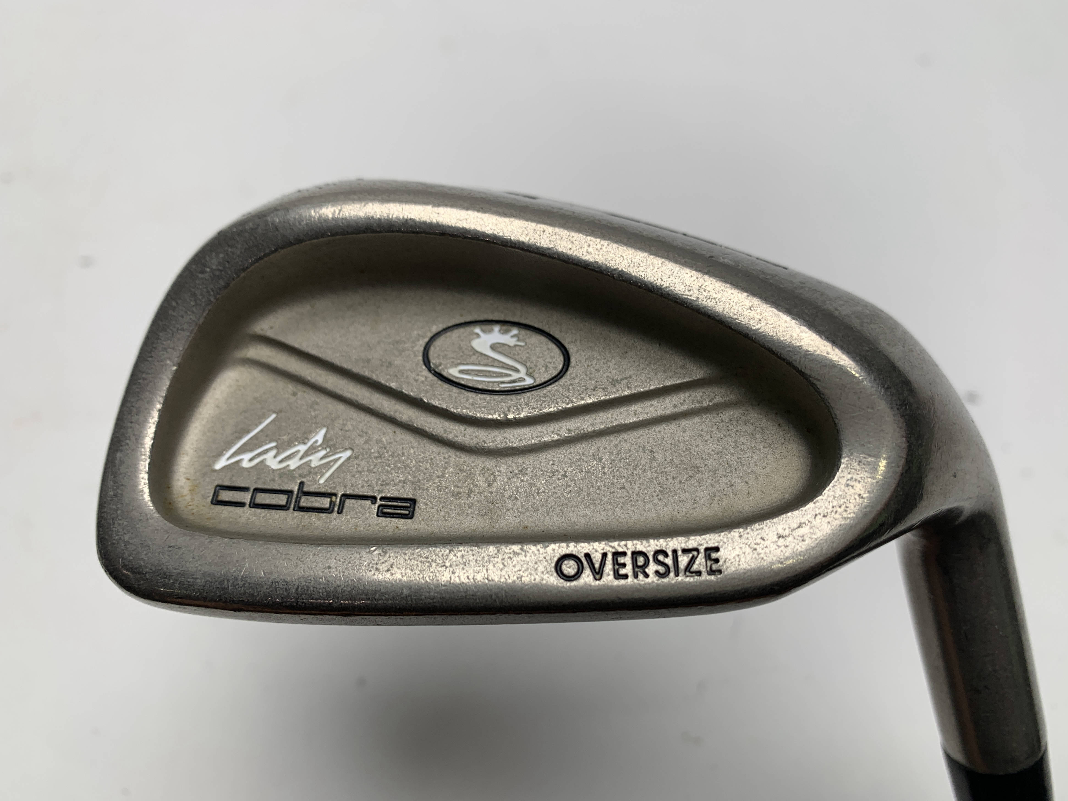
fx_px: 833
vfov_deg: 51.4
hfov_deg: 65.3
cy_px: 402
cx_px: 535
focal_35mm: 27
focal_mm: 4.25
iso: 25
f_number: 1.8
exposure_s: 1/191
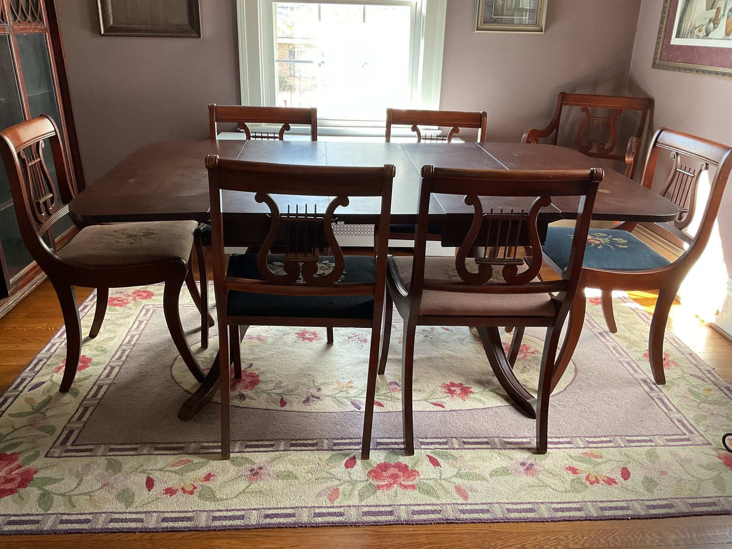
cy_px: 274
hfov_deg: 61.7
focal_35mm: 29
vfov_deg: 48.2
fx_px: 613
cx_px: 366
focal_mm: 3
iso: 100
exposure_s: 1/60
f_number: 1.8
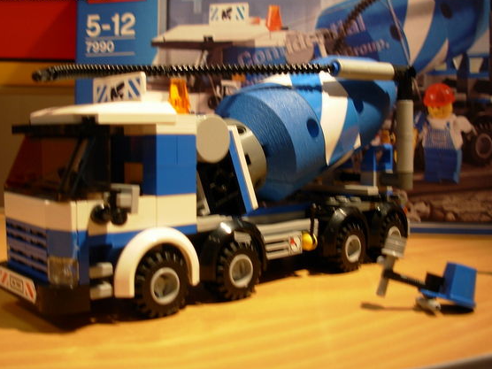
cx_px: 248
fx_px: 583
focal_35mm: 41
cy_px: 180
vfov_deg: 35.1
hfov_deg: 45.8
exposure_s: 1/45.3
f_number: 2.9
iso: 50
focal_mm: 6.3
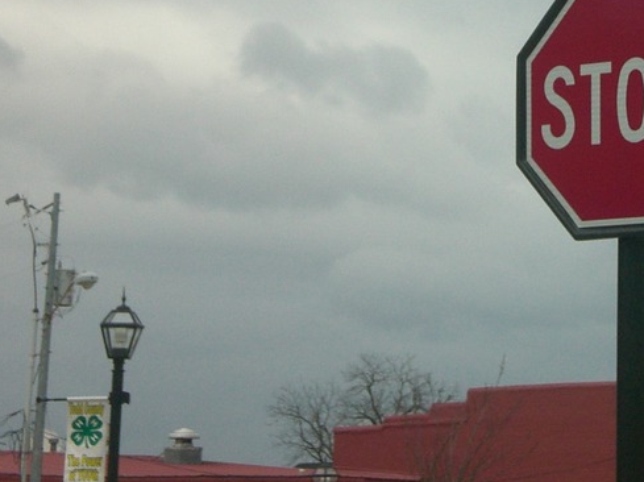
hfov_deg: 8.6
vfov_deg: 6.4
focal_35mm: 230
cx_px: 578
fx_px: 4276
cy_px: 26
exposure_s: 1/320
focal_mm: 18.9
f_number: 5.9
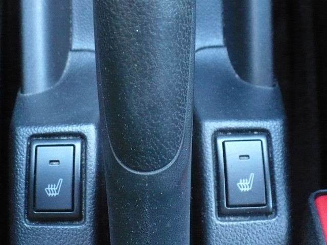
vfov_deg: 26.6
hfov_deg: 34.9
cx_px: 164
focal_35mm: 55
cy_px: 122
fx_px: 520
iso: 400
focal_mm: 6.1
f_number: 2.8
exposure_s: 1/10
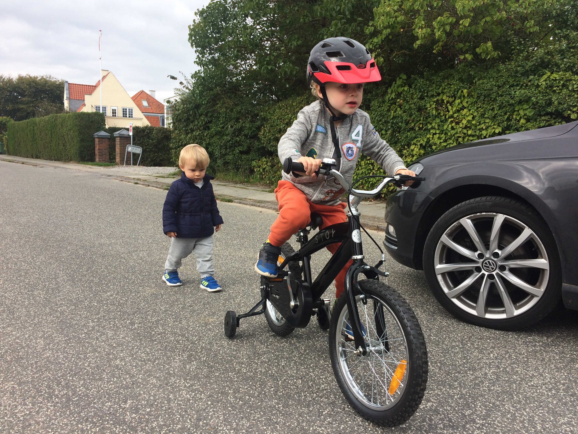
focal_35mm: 29
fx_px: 484
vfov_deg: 48.2
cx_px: 289
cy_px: 217
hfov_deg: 61.7
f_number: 2.2
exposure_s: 1/471
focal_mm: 4.15
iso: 32
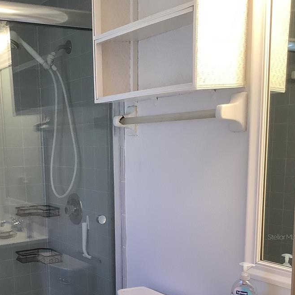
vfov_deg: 33.0
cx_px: 98
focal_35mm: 50
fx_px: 482
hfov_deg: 33.7
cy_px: 237
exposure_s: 1/60
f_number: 2.4
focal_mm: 3.3
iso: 125
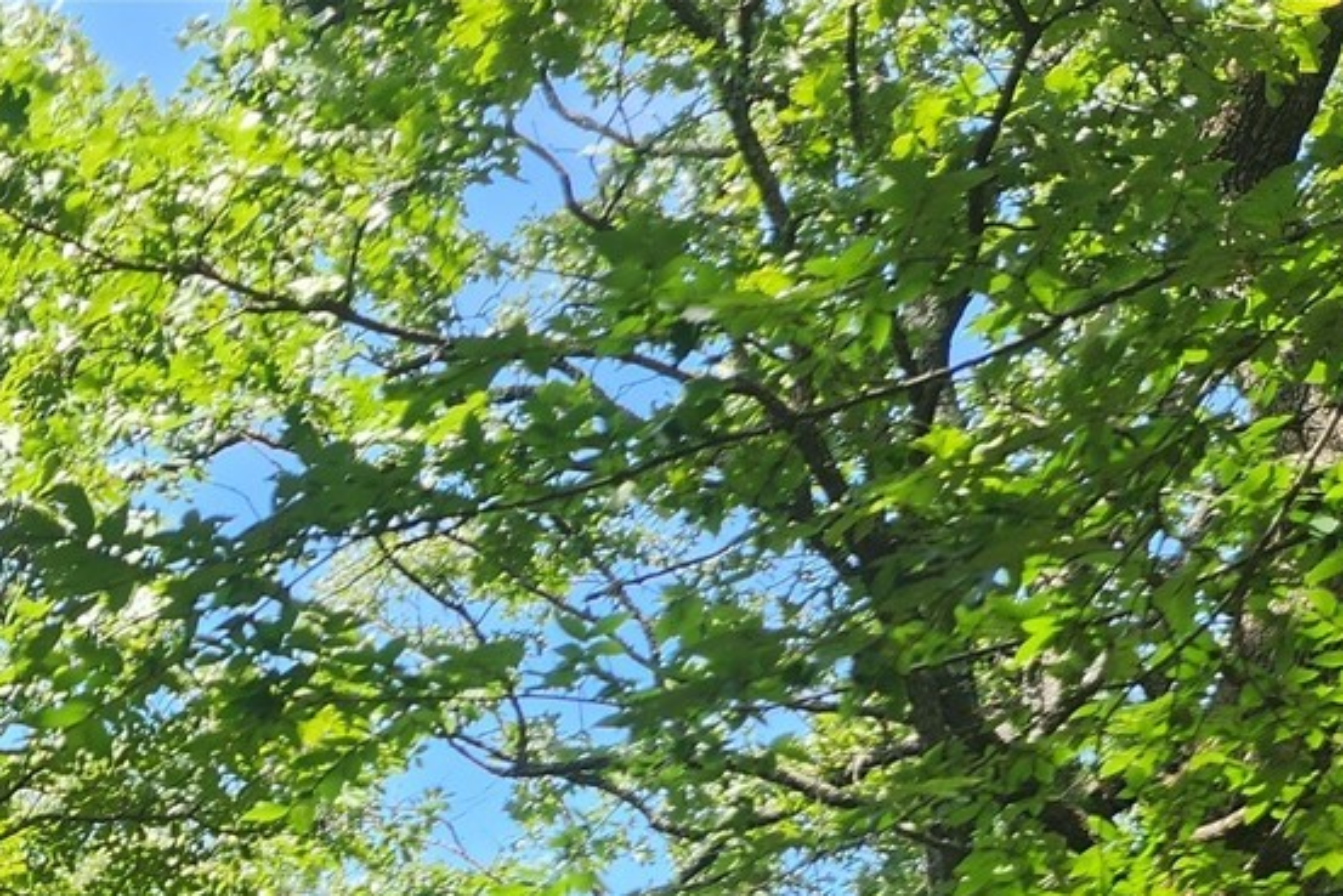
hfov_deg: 22.1
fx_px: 3097
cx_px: -369
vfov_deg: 14.1
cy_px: 1746
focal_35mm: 83
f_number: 1.8
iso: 12
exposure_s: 1/227
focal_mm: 6.4
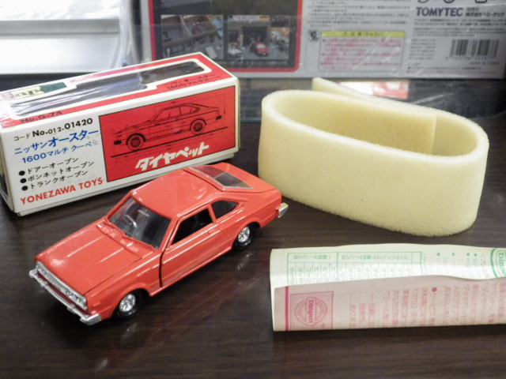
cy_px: 190
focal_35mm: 50
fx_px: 731
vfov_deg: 29.1
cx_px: 253
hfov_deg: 38.2
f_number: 3.8
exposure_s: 1/40
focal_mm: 9
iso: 800
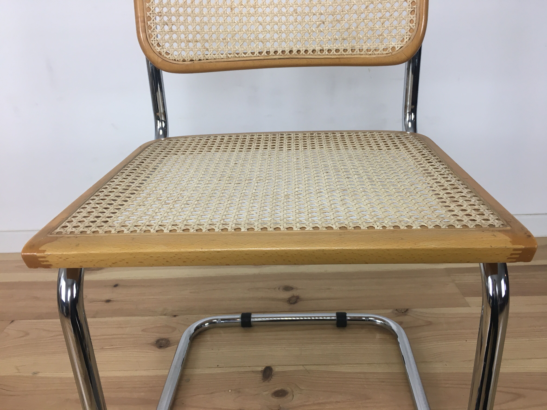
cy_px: 205
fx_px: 458
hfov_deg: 61.7
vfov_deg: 48.2
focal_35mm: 29
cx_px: 274
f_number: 2.2
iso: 32
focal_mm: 4.15
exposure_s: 1/33
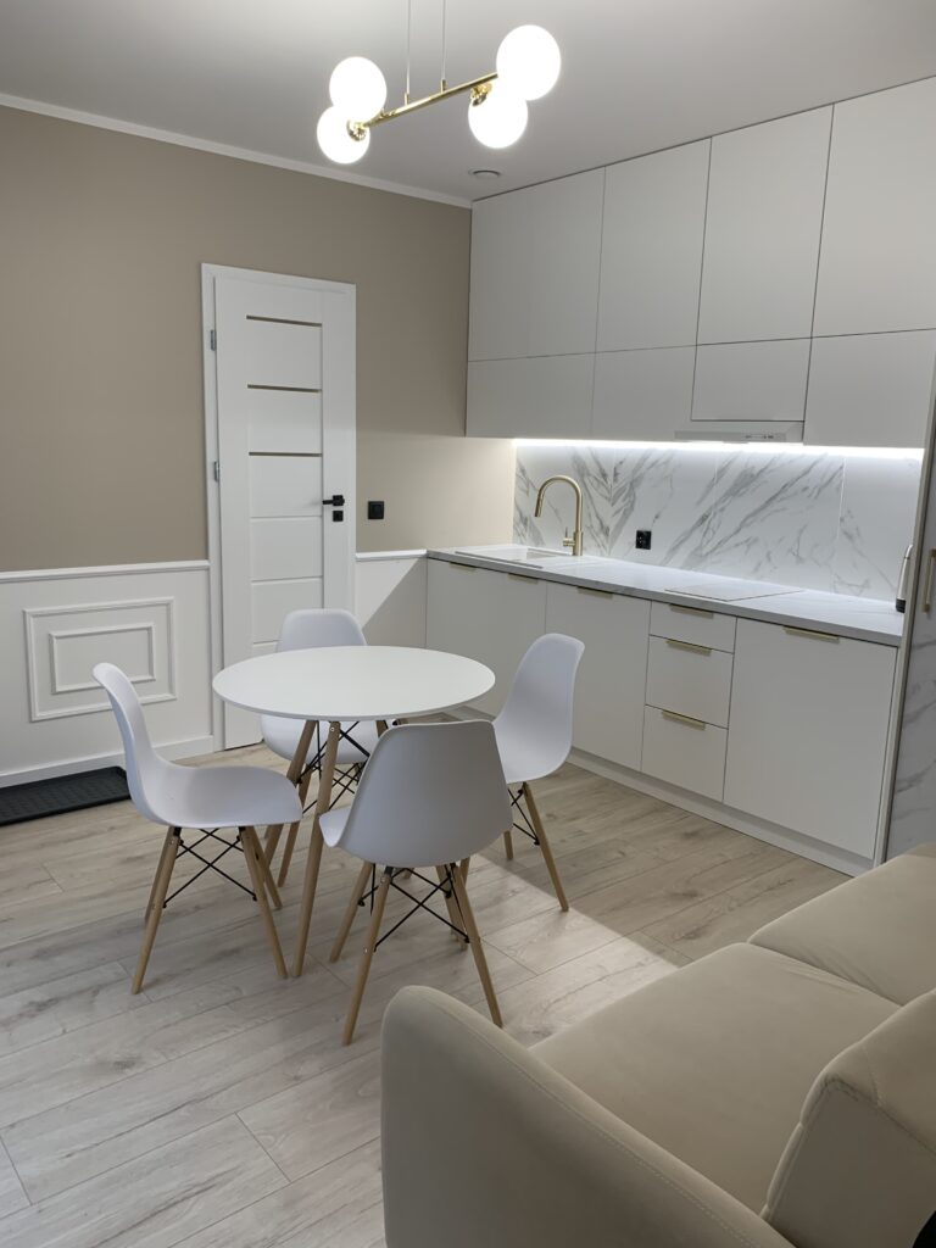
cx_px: 468
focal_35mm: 26
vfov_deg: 67.3
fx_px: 937
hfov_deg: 53.1
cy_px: 624
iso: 80
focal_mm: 4.25
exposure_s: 1/100
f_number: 1.8
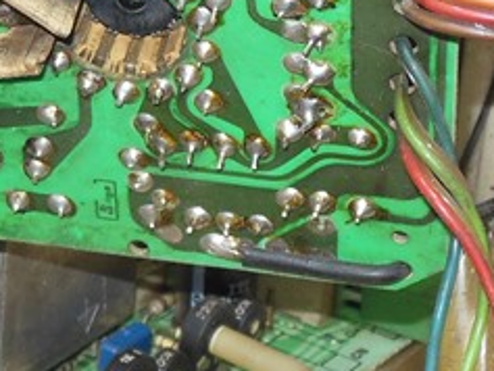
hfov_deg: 10.5
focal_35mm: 186
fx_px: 2656
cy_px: 240
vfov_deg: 8.0
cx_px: -8
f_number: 3.8
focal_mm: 7.7
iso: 200
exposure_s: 1/30
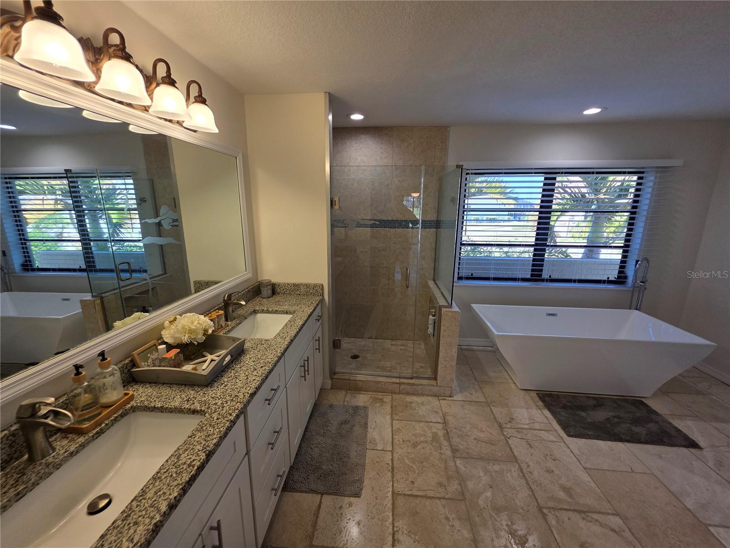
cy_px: 274
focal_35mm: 13
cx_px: 365
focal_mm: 2.2
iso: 50
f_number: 1.9
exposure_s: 1/120
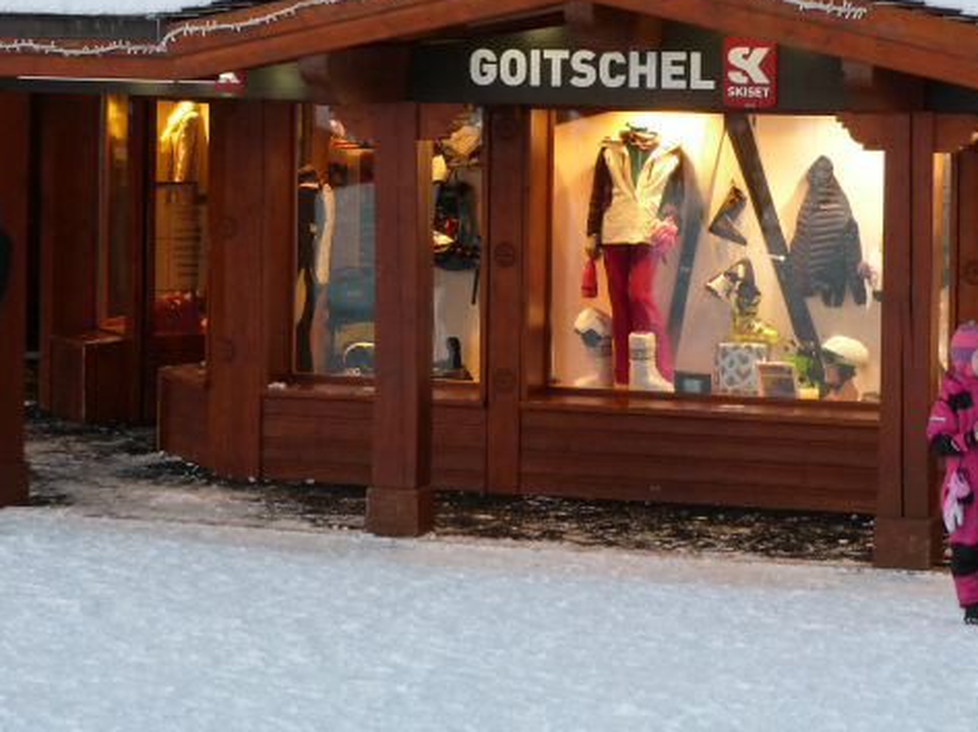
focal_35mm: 106
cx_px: 641
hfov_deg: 18.5
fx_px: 2993
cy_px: 156
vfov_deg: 13.9
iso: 250
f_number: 3.3
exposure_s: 1/60
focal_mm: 11.3
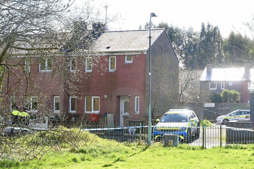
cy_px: 84
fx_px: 494
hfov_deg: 28.8
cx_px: 127
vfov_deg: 19.5
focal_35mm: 70
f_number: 8
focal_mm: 70
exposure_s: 1/500
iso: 800
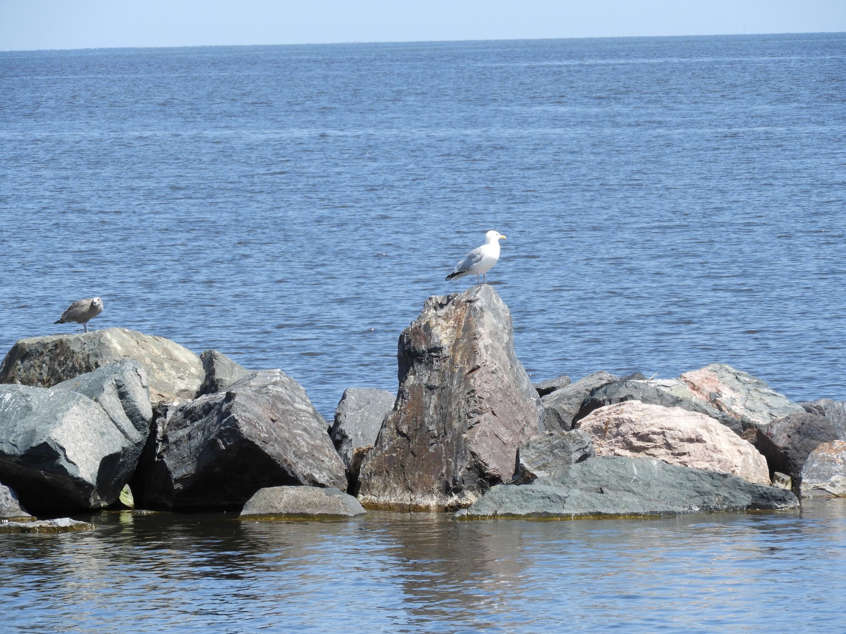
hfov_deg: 5.5
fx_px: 8798
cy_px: 317
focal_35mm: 360
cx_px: 423
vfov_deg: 4.1
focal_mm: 64.5
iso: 100
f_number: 5.6
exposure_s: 1/400
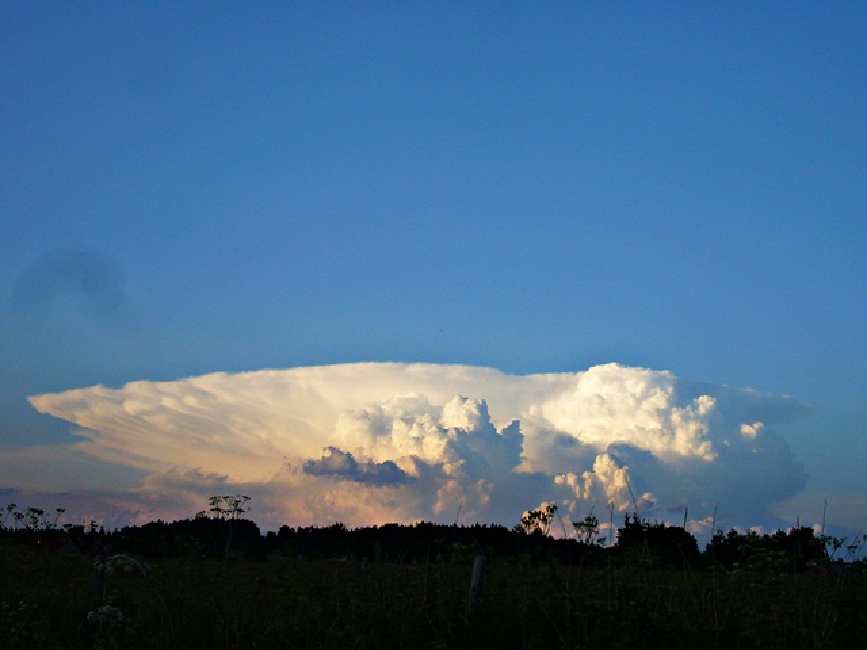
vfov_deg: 20.2
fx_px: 1828
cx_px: 434
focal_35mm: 73
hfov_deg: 26.7
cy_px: 325
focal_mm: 12
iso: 80
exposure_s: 1/320
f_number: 4.5
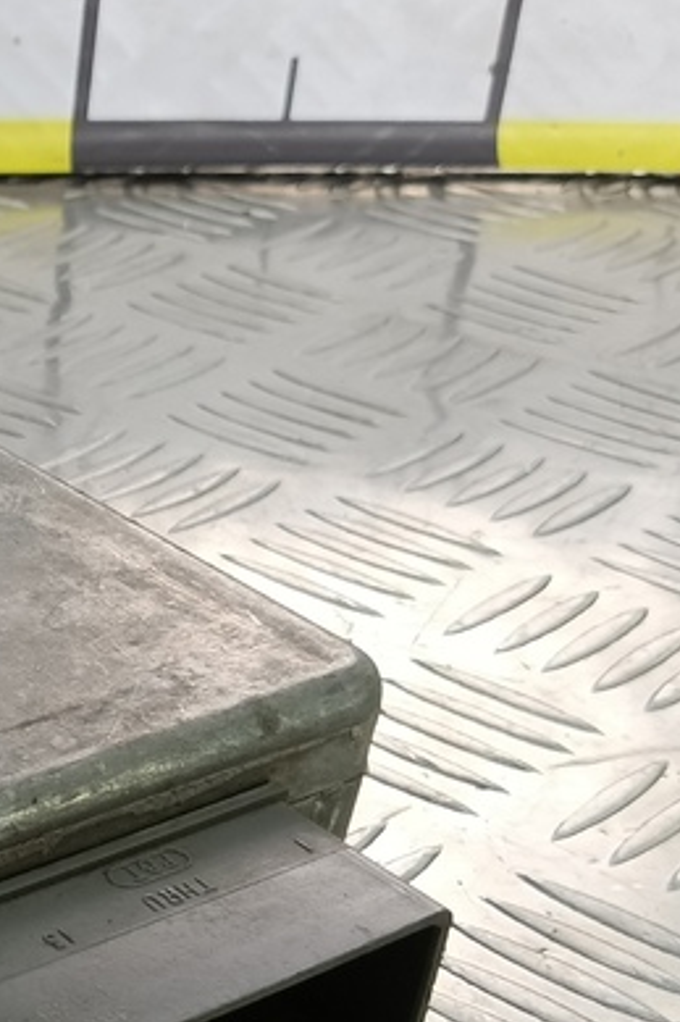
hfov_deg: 16.5
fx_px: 2098
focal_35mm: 74
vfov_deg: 26.7
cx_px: -391
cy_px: 854
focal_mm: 4.11
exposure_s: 1/100
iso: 125
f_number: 1.6
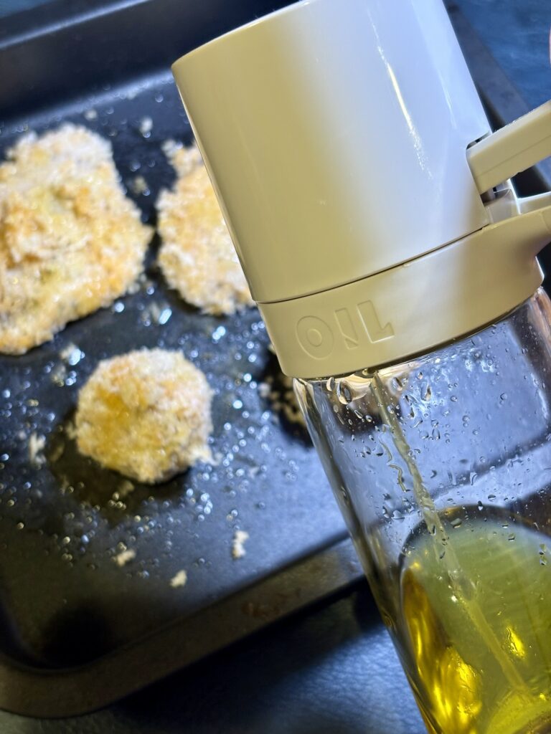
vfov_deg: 36.8
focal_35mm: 52
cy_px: 367
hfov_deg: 28.0
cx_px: 276
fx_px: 1104
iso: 50
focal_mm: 5.96
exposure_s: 1/59
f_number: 1.6
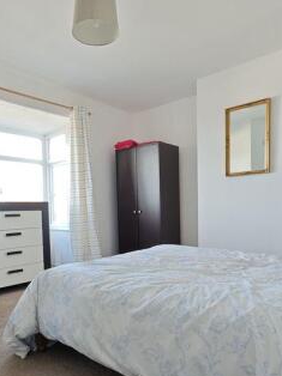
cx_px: 116
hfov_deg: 52.7
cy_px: 233
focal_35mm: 26
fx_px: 283
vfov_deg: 66.4
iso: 50
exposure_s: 1/104
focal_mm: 2.03
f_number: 1.8
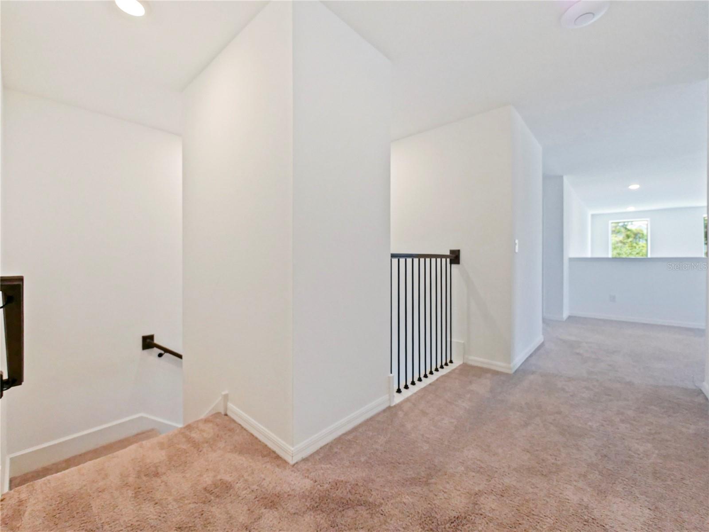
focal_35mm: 14
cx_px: 354
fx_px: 287
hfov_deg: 102.1
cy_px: 266
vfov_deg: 85.7
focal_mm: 7
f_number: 4
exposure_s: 1/125
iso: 800
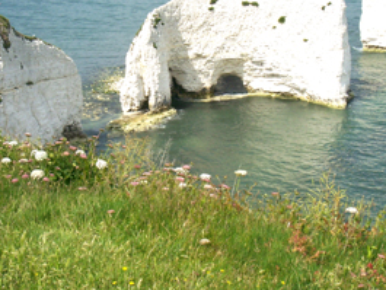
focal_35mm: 71
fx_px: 792
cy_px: 117
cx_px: 190
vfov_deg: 20.7
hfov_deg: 27.4
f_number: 7.1
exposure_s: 1/250
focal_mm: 7.8
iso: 64
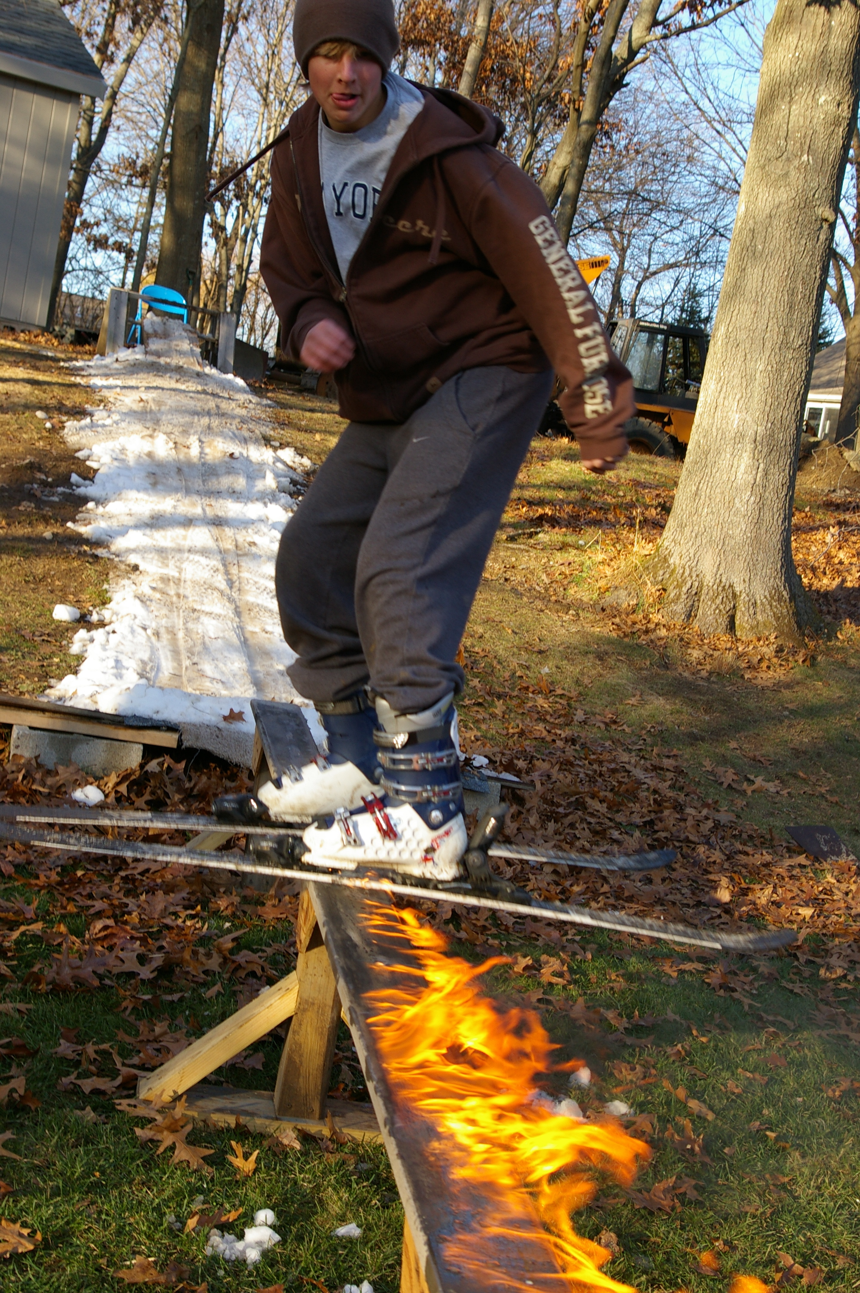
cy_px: 646
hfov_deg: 25.7
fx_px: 1885
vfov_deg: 37.9
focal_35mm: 52
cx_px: 430
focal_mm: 35
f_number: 6.7
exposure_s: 1/125
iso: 200
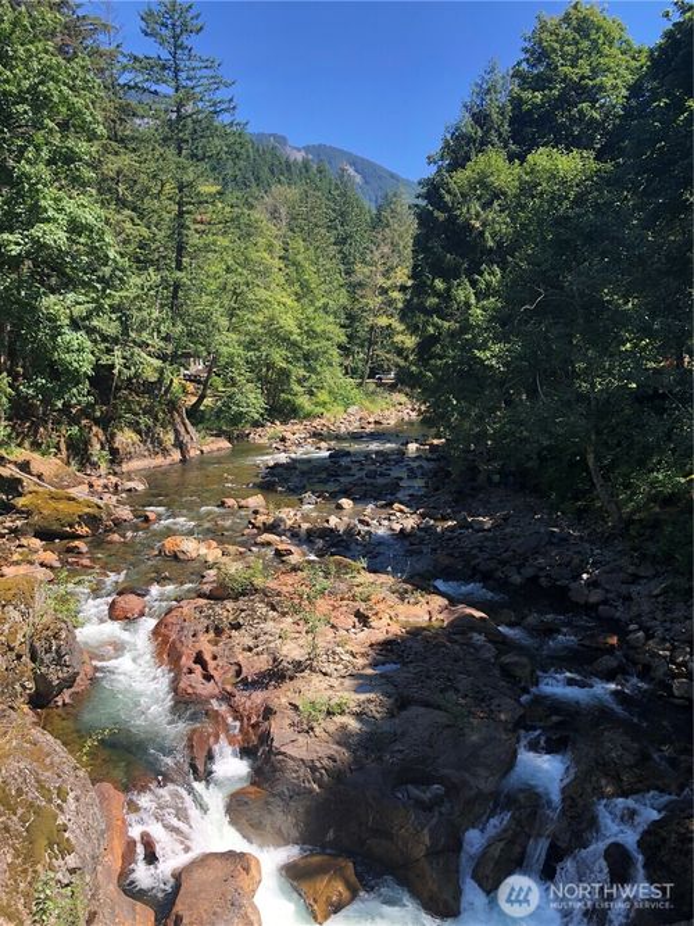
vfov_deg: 63.5
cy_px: 463
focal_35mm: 28
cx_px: 347
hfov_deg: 49.7
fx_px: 749
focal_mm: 3.99
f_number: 1.8
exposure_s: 1/407
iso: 20
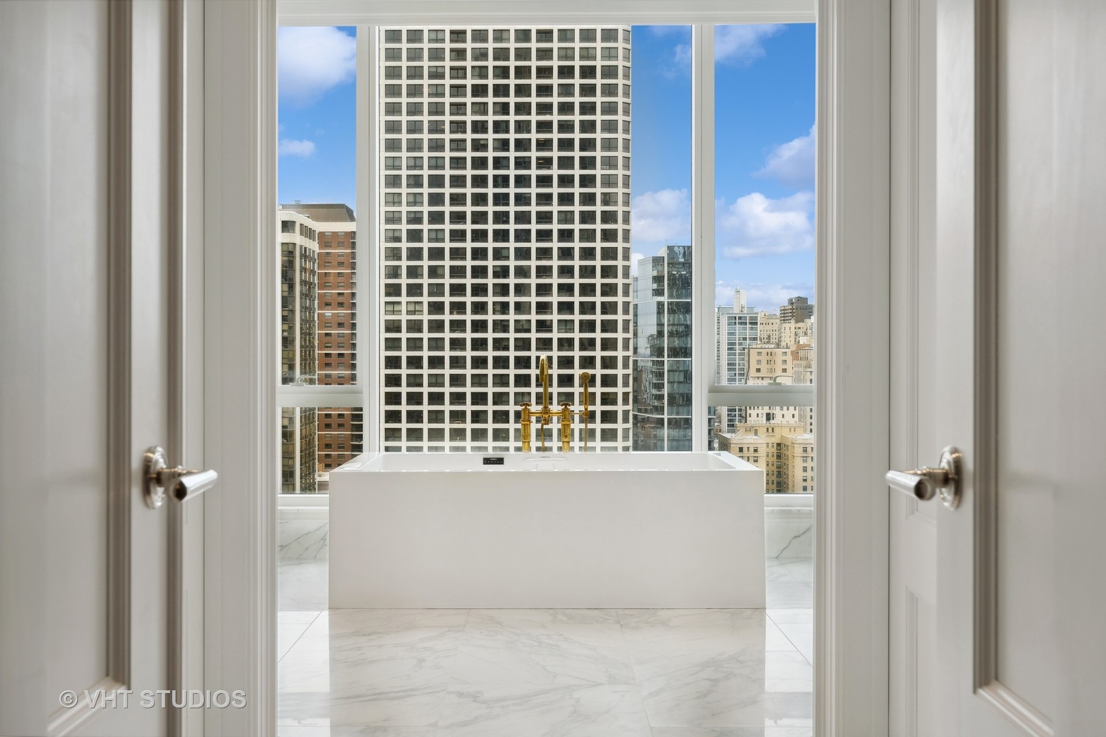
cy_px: 368
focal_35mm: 40
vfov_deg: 33.4
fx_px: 1229
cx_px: 553
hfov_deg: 48.5
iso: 320
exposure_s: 1/100
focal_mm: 27
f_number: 7.1
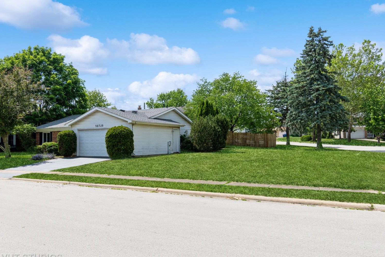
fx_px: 295
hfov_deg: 66.2
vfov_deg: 47.1
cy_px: 133
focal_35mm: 28
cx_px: 177
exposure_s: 1/800
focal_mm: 17
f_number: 8
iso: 200
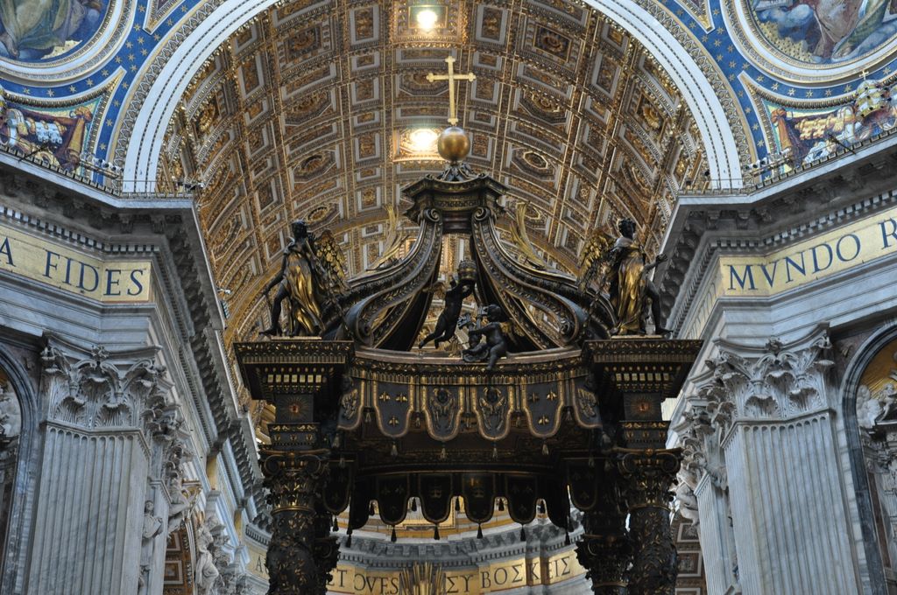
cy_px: 298
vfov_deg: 22.6
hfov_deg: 33.4
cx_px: 448
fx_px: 1493
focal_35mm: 60
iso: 800
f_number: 5
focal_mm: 40
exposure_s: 1/4
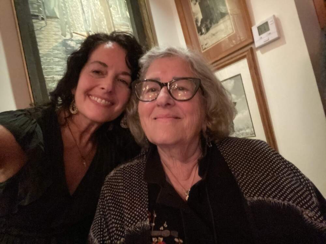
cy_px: 122
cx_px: 163
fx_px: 217
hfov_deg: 73.9
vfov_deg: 58.9
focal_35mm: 23
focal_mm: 2.71
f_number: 2.2
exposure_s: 1/15
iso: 2000
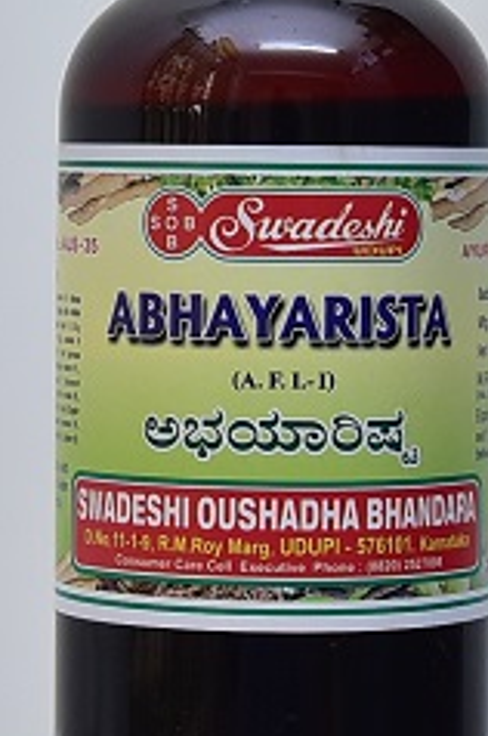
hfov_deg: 16.2
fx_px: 1713
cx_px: 272
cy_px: 383
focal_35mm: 84
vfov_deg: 24.2
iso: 1250
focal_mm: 38
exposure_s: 1/125
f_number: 4
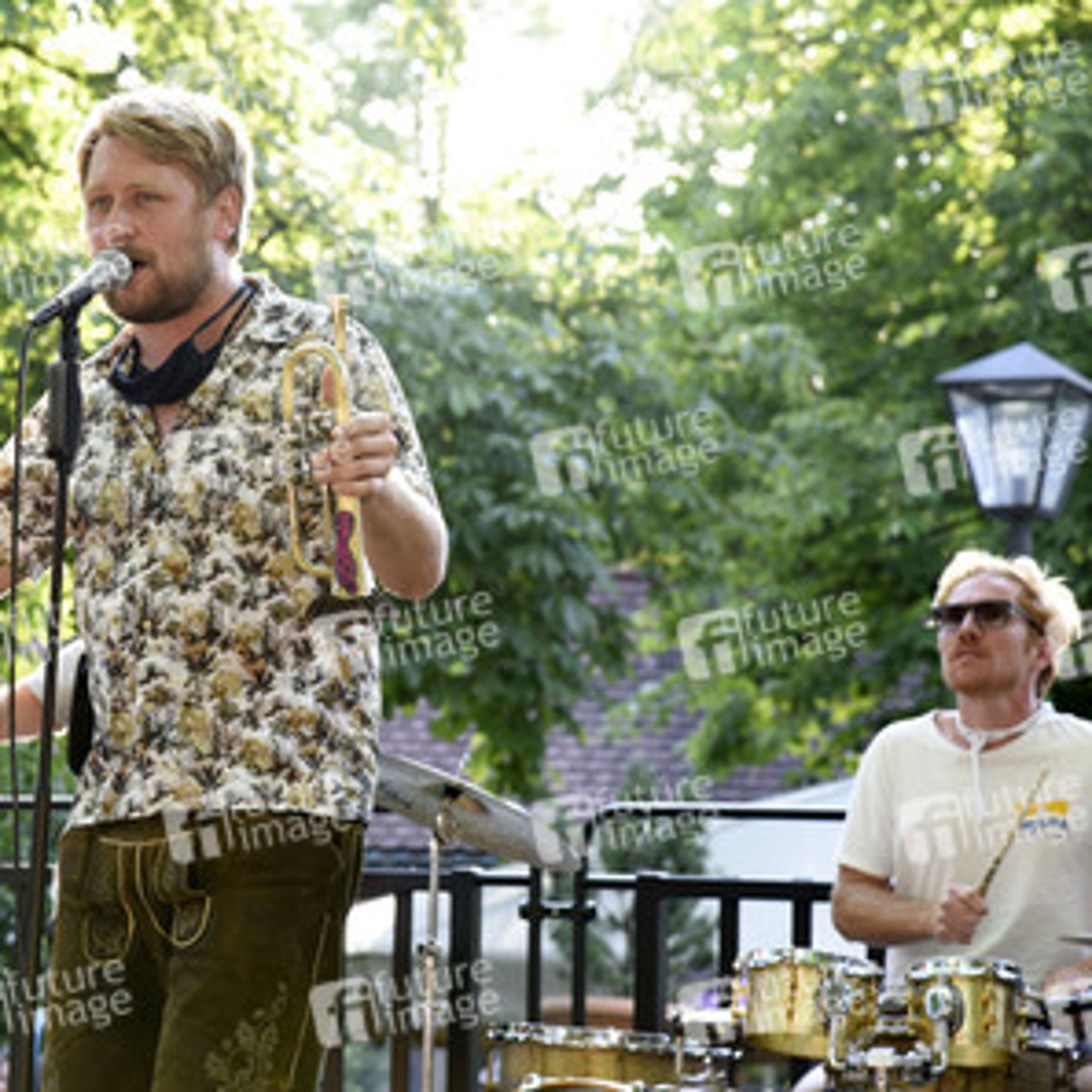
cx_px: 307
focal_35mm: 142
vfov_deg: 12.3
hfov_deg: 12.3
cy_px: 544
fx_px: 5068
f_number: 6.3
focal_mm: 110
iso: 500
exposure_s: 1/80
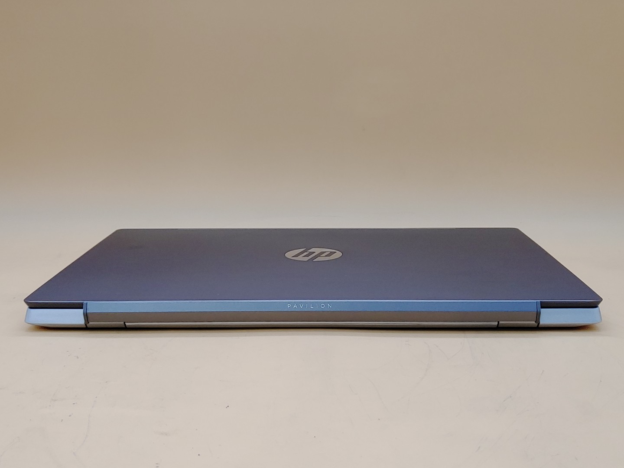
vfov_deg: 32.9
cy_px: 234
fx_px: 793
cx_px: 312
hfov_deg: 42.9
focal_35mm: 44
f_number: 1.8
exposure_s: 1/122
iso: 50
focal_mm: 4.36
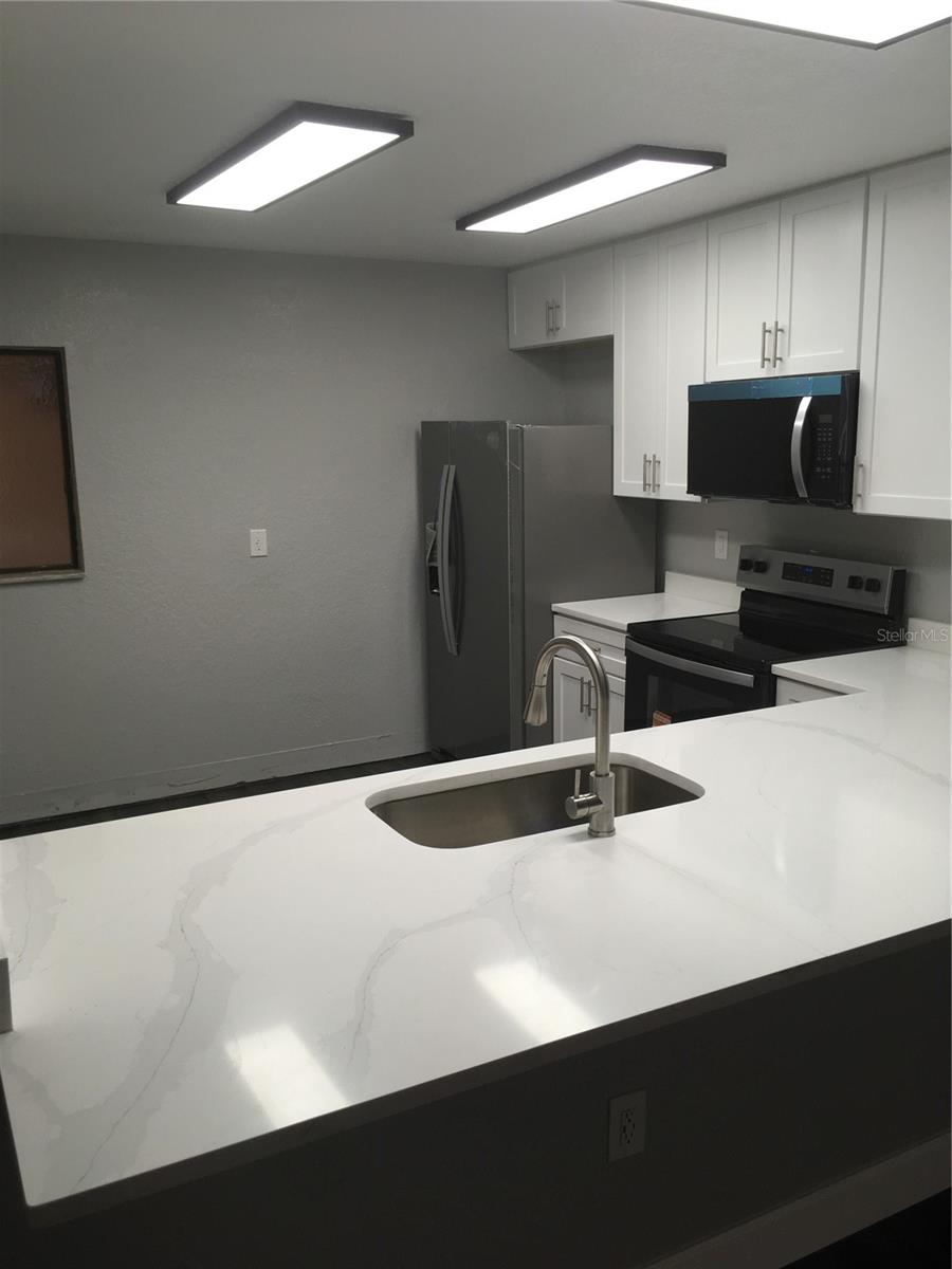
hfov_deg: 48.2
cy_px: 634
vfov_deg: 61.7
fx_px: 1063
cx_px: 476
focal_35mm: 29
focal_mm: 4.15
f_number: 2.2
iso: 32
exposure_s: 1/60
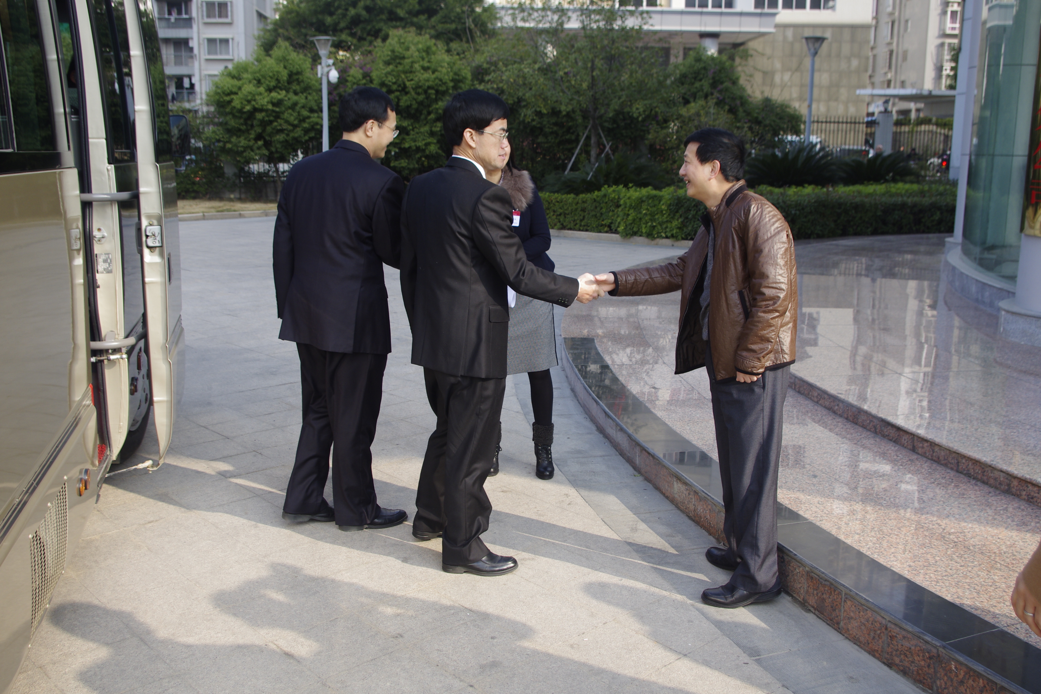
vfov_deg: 38.9
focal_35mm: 34
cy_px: 347
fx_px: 983
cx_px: 520
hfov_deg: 55.8
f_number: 5.6
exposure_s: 1/250
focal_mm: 23.13
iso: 200
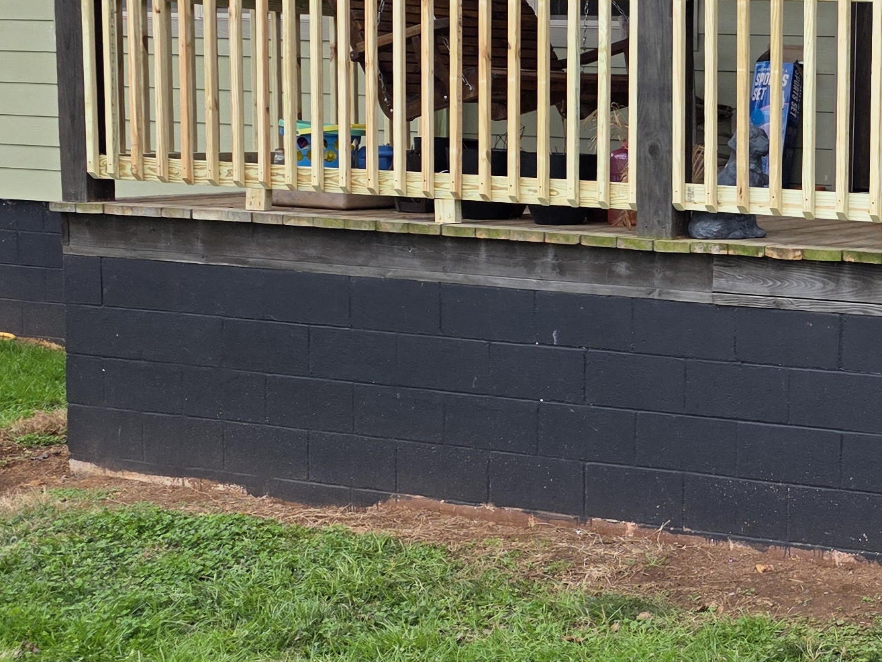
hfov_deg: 25.7
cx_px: 968
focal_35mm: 70
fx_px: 1784
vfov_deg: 21.0
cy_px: 295
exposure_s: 1/359
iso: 40
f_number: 1.7
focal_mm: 6.3
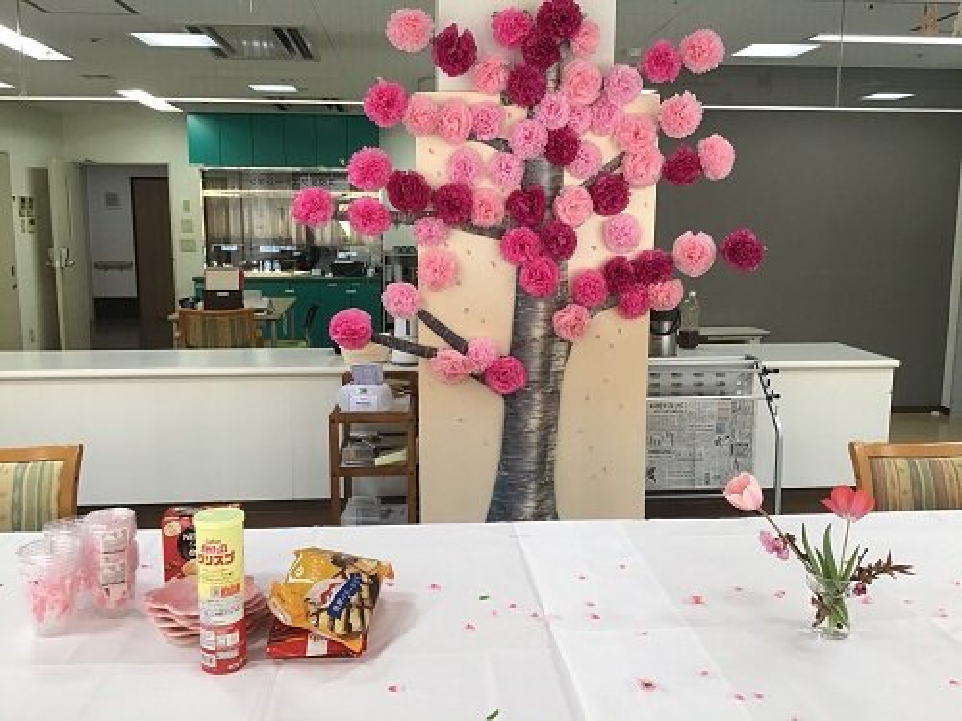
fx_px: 862
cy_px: 360
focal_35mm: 31
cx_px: 481
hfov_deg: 58.4
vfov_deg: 45.4
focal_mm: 3.3
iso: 25
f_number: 2.4
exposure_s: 1/40
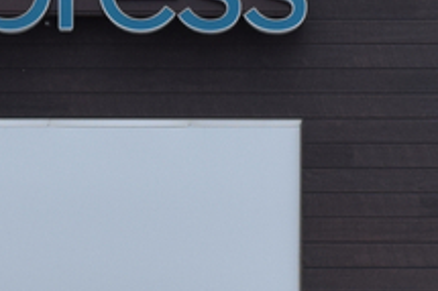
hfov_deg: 5.9
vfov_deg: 3.9
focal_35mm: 351
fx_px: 4271
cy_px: 374
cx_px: 145
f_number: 8
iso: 400
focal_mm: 35
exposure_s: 1/250
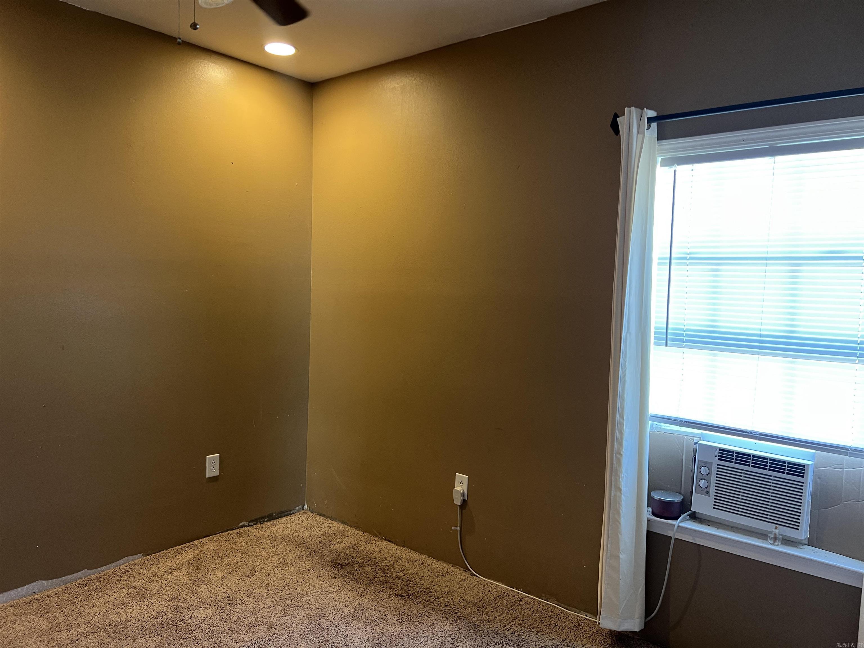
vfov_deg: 53.1
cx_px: 432
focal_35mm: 26
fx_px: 649
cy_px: 324
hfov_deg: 67.3
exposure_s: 1/60
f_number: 1.5
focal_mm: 5.7
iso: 160
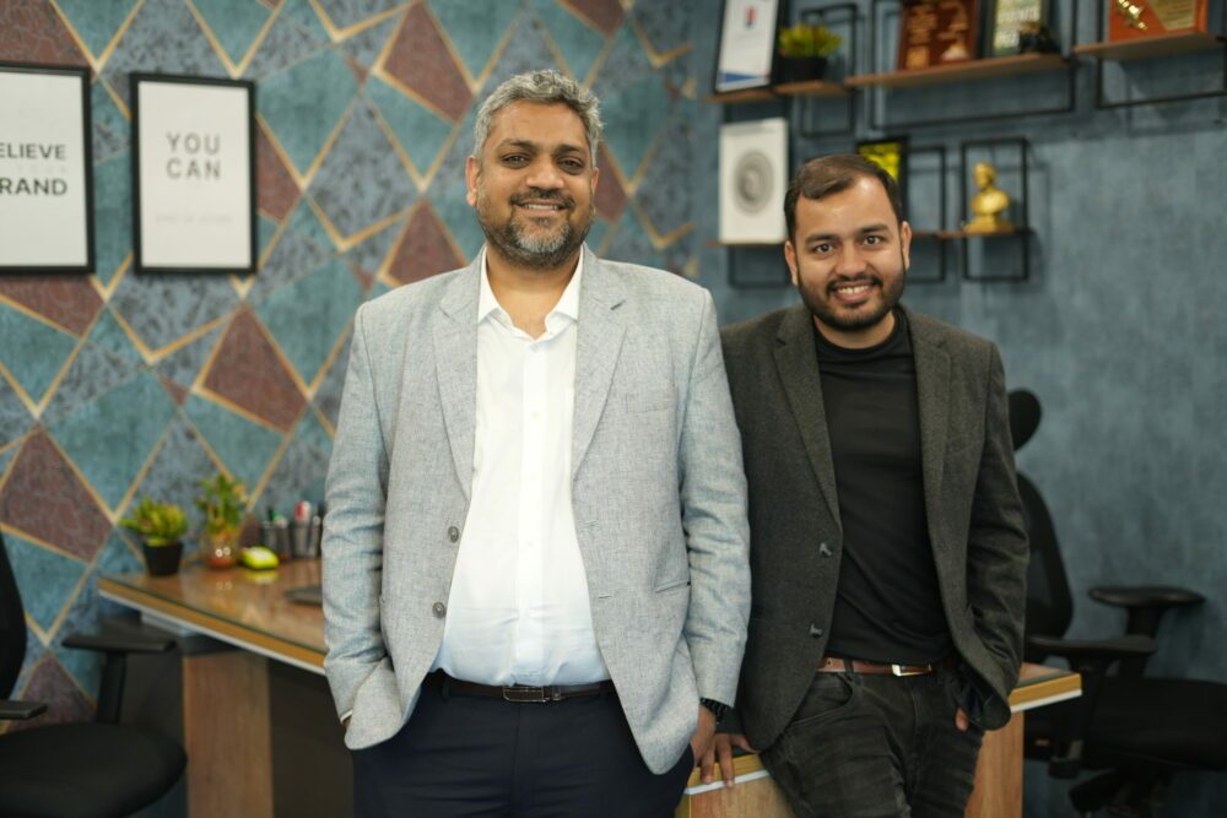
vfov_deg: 27.0
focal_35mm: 50
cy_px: 409
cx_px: 614
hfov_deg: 39.6
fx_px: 1704
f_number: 1.8
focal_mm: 50
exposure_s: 1/125
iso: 640
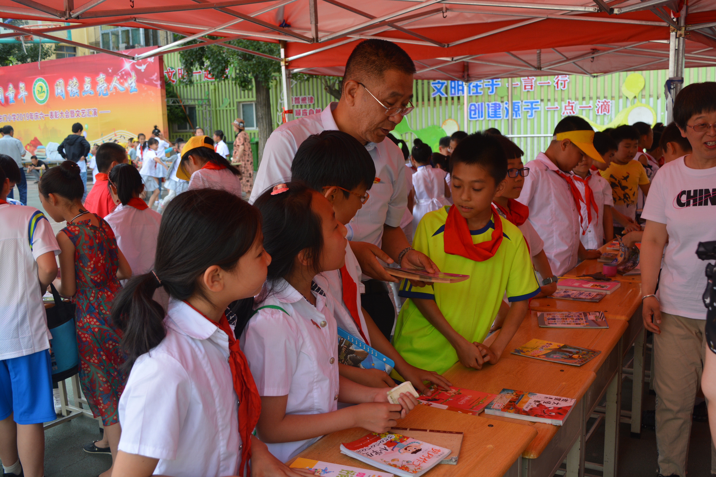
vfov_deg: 36.9
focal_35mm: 36
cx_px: 358
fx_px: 716
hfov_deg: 53.1
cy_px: 238
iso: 200
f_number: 6.3
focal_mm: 24
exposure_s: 1/160
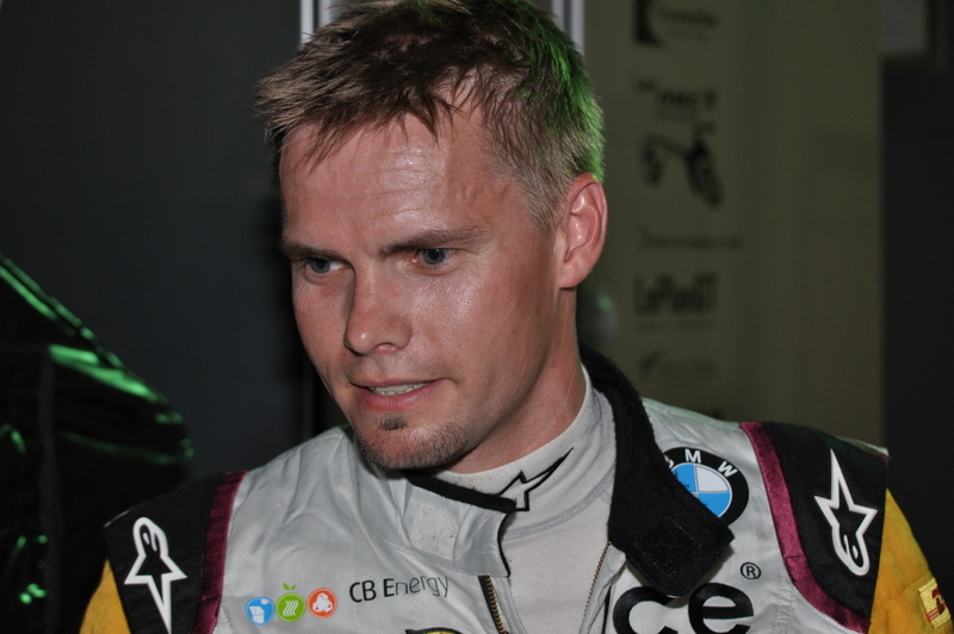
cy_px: 317
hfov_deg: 24.6
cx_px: 477
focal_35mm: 82
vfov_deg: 16.5
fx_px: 2184
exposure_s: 1/60
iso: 320
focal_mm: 55
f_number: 4.5
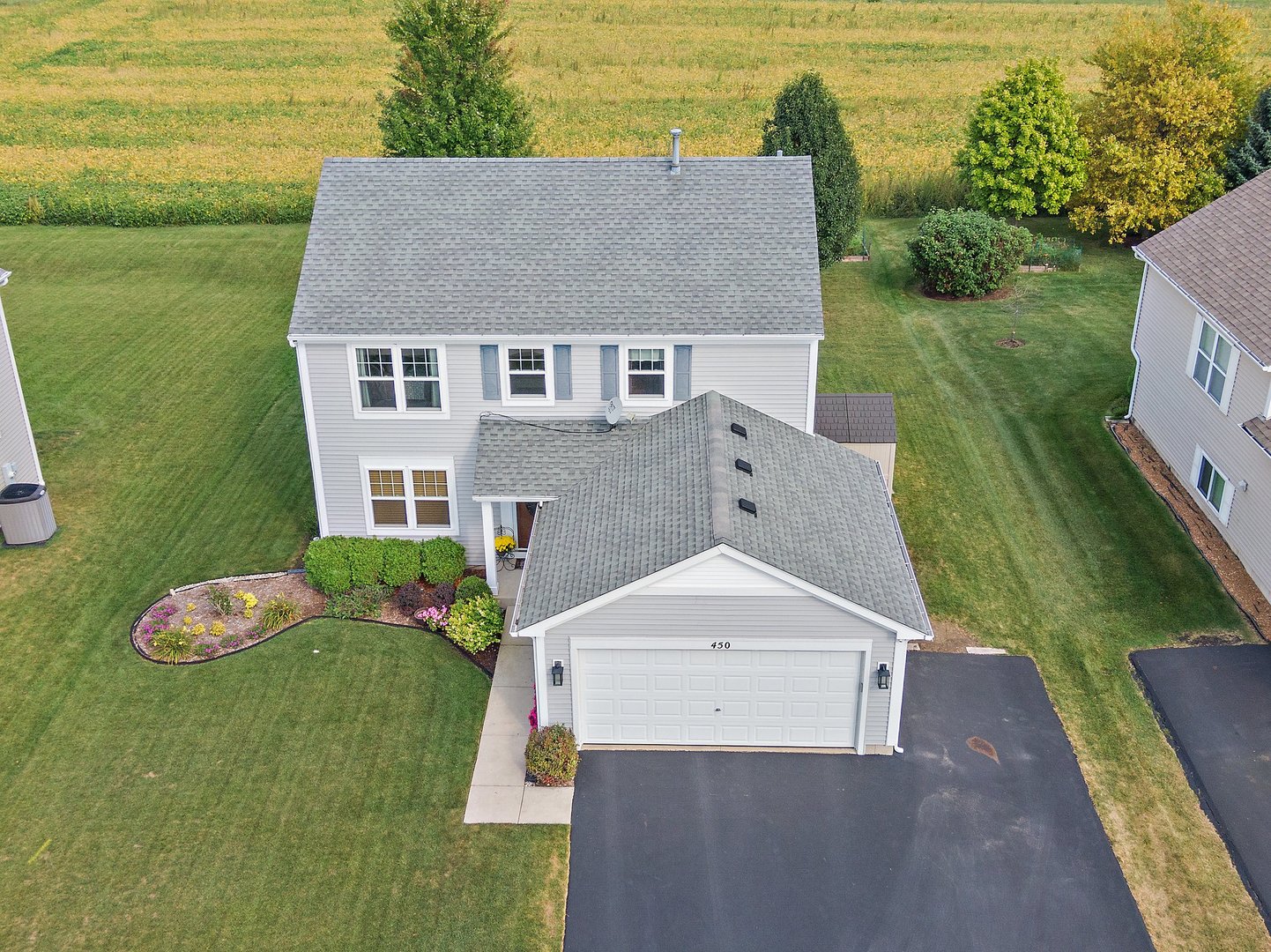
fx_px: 1358
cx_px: 636
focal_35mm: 37
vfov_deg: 38.6
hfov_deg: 50.2
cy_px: 476
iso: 110
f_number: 3.4
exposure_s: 1/320
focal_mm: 6.35
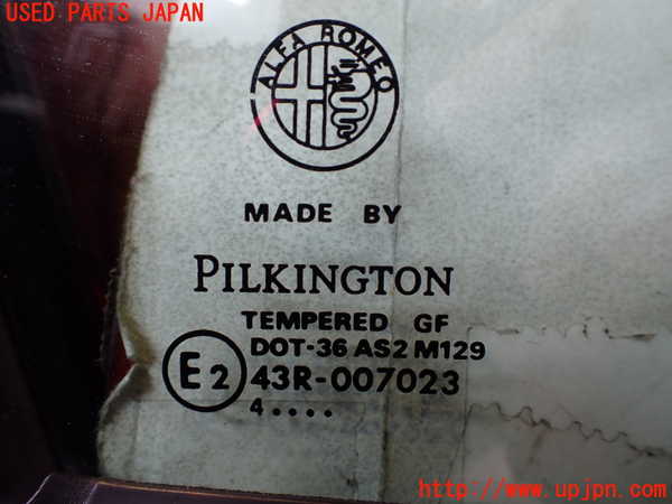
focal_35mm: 30
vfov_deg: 46.8
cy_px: 252
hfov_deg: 60.0
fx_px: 582
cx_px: 336
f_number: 2.3
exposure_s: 1/125
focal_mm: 5.4
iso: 160
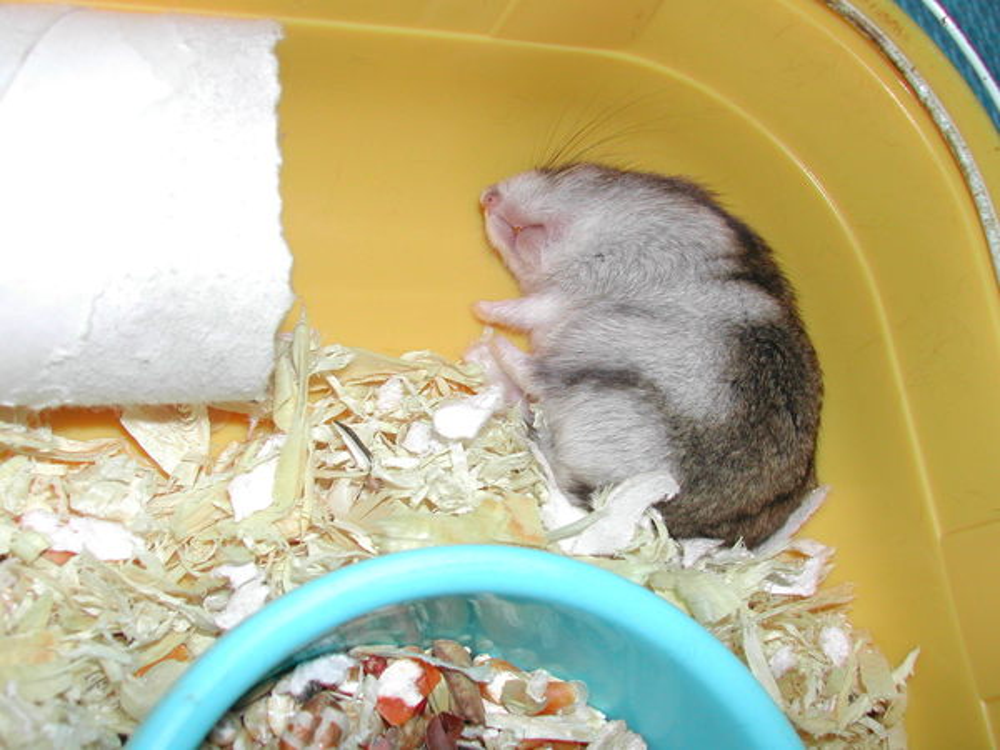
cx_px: 500
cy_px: 375
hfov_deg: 40.4
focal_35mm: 47
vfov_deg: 30.9
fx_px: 1358
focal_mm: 10.1
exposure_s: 1/60
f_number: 8.4
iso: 100
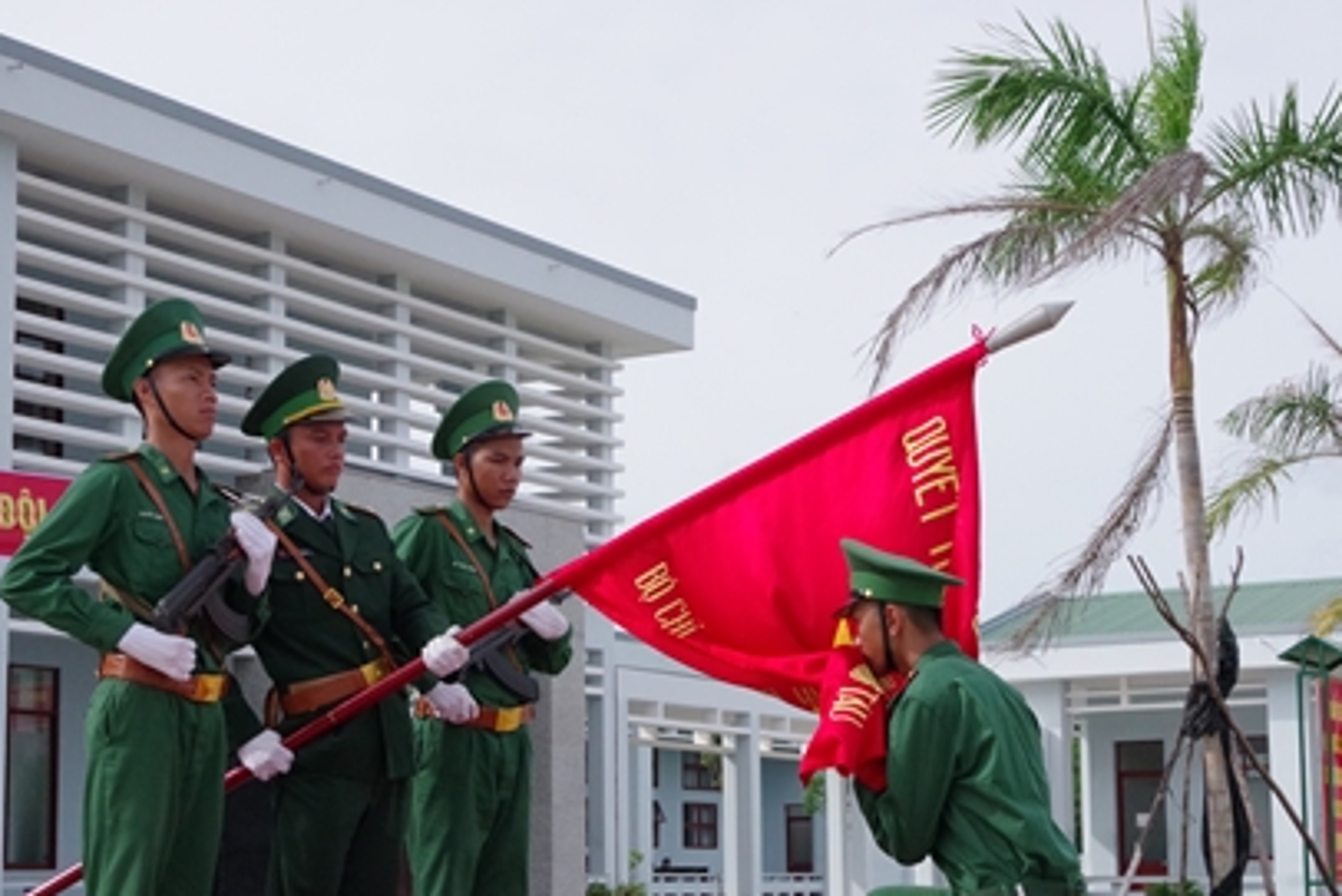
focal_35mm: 68
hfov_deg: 29.6
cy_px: 572
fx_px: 2536
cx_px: 721
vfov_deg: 20.0
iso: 3200
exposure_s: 1/3200
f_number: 10
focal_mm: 31
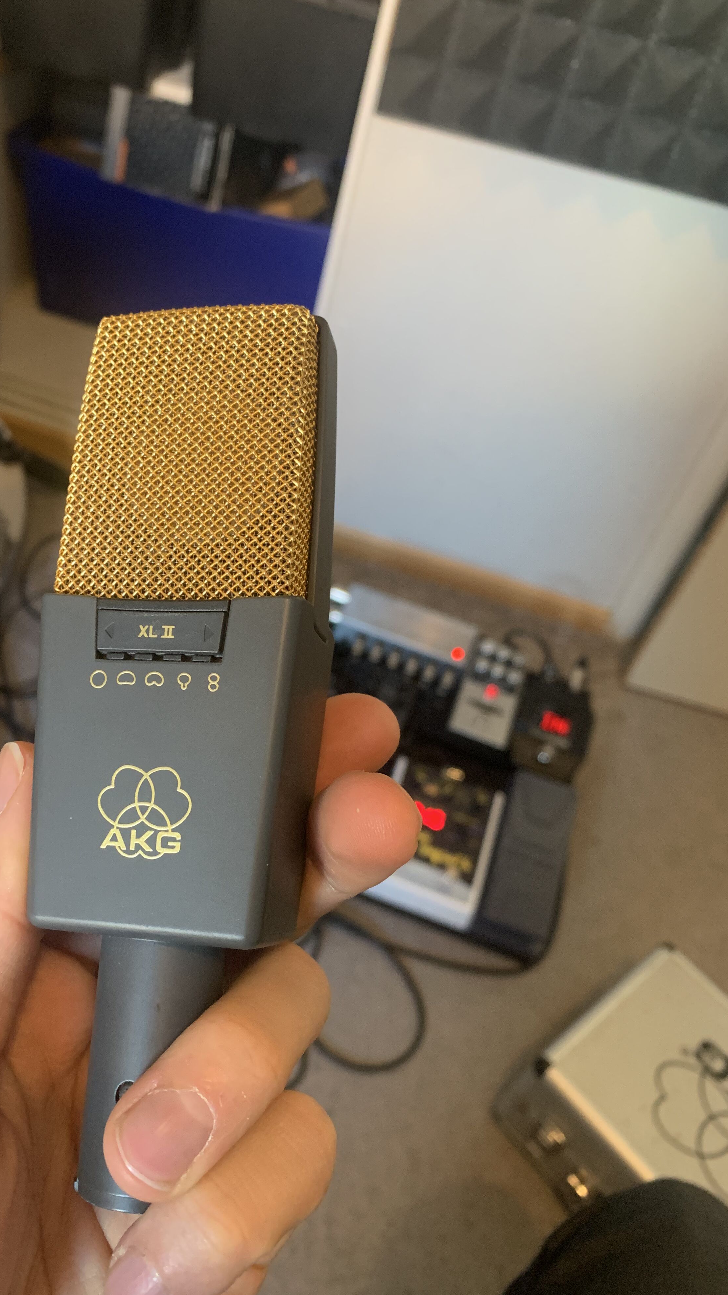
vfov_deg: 66.1
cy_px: 650
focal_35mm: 29
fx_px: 995
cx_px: 236
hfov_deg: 39.6
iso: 320
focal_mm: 4.25
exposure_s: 1/60
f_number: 1.8
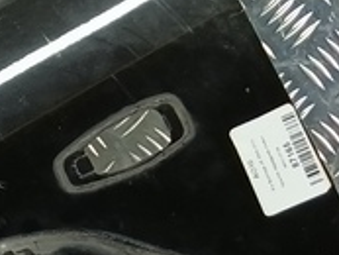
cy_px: 479
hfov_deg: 13.7
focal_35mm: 136
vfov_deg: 10.2
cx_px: -153
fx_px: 1333
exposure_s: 1/50
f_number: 1.6
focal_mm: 4.11
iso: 191
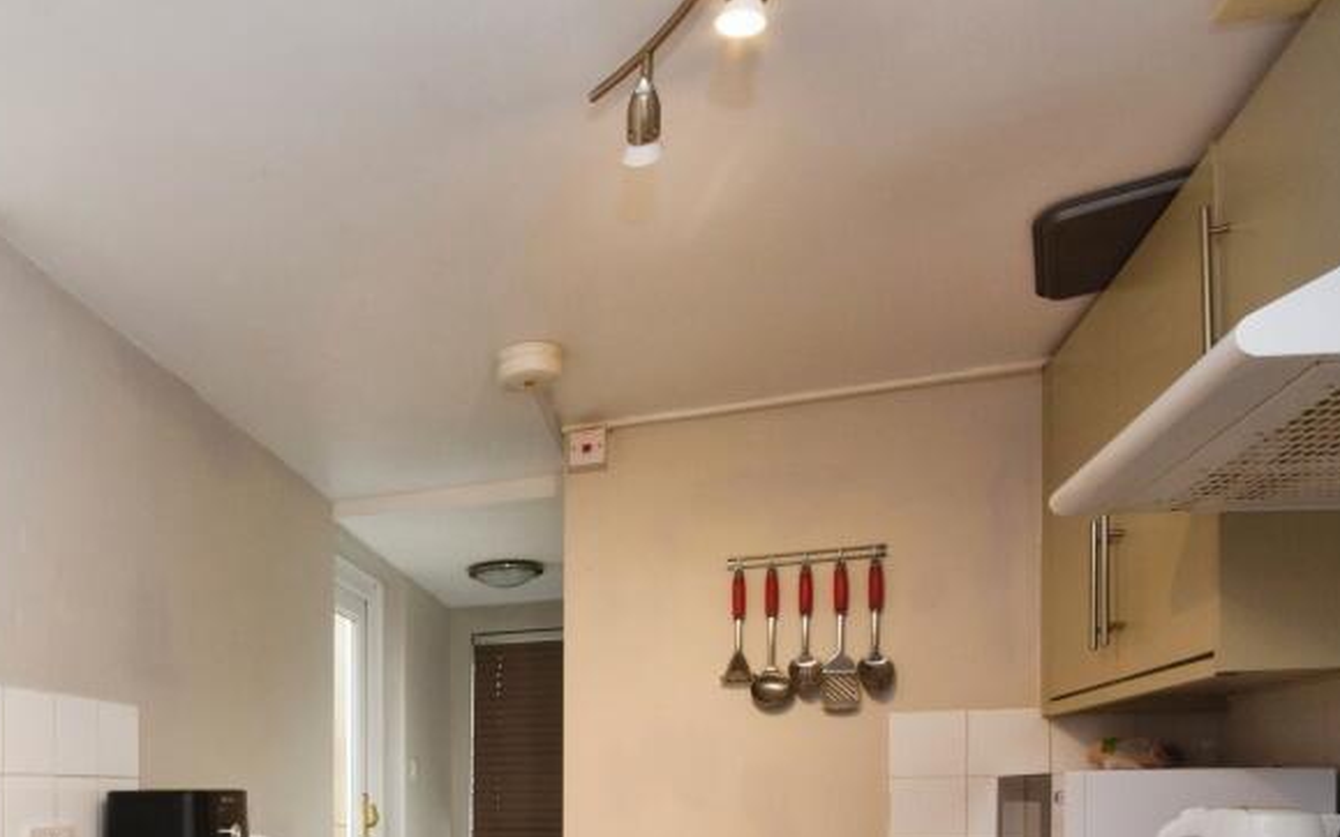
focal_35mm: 27
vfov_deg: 41.5
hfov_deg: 62.6
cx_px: 266
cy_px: 787
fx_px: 986
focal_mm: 10
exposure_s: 1/30
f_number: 8
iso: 640
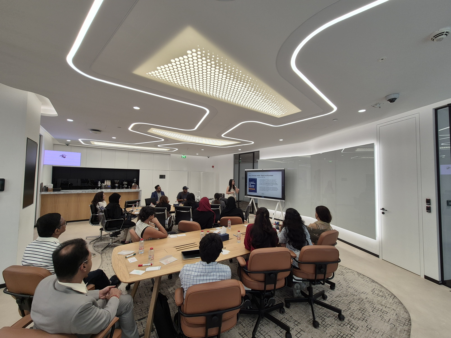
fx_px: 169
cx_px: 226
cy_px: 169
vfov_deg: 89.9
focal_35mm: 13
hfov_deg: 106.2
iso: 50
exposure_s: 1/55
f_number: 2.2
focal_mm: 2.2
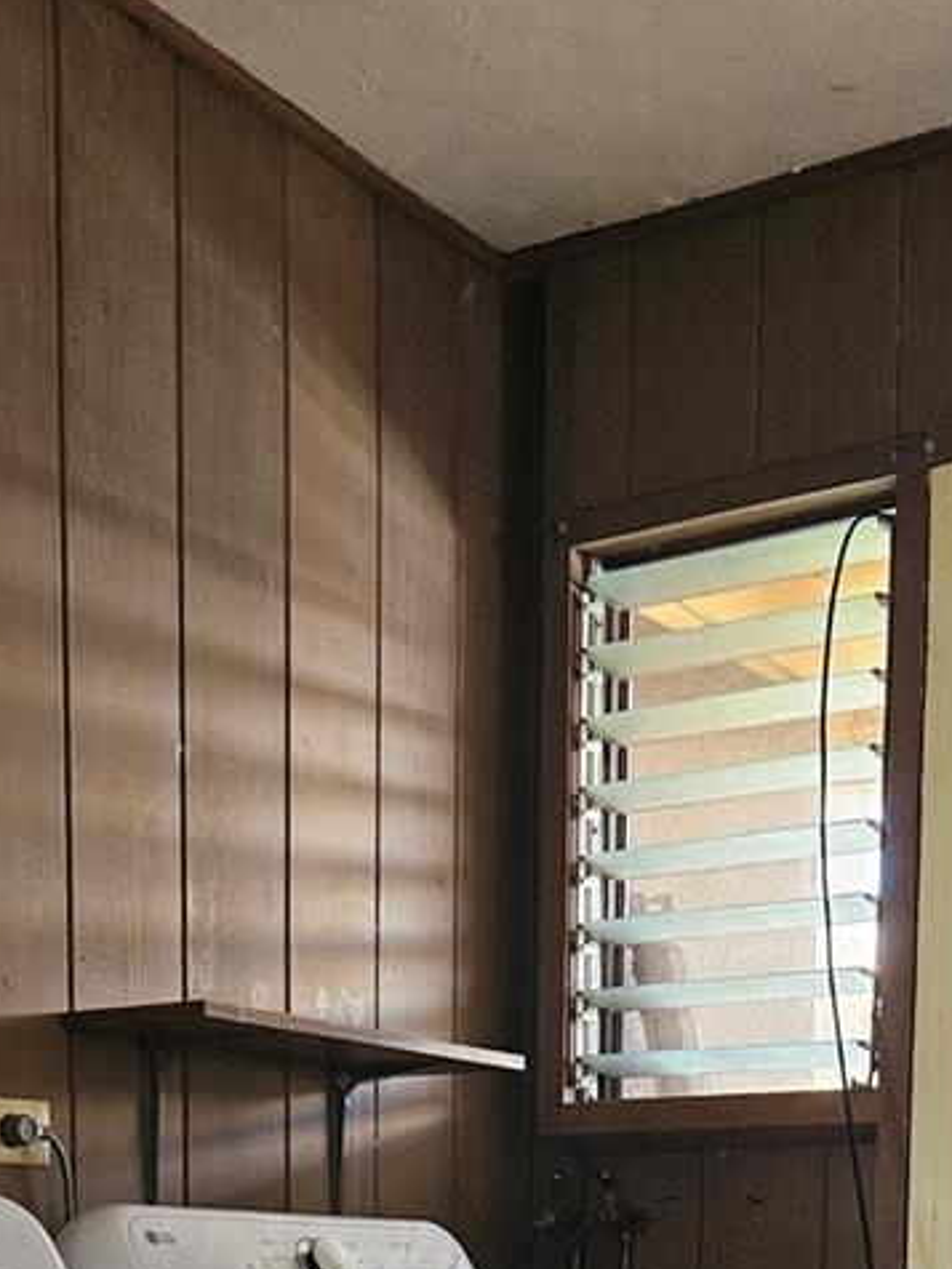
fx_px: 2127
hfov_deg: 25.2
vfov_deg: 29.4
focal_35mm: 58
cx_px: 432
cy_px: 1456
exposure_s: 1/120
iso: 640
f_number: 1.8
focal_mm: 5.4
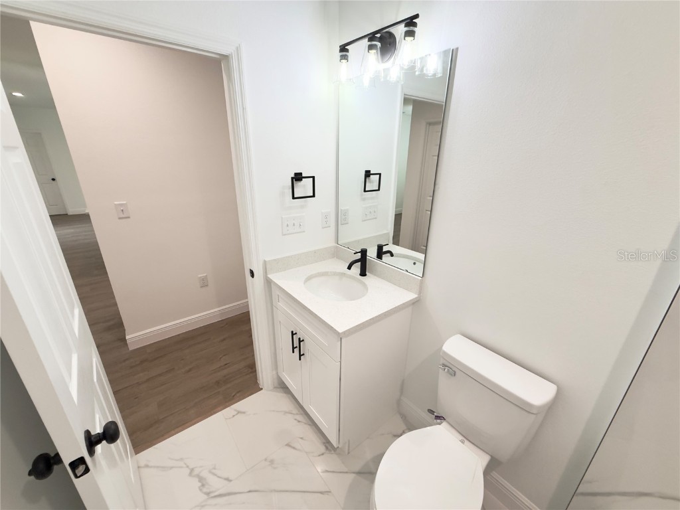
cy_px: 255
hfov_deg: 102.1
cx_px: 340
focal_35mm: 14
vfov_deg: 85.7
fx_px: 275
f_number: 2.2
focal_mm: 2.22
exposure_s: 1/120
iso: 125
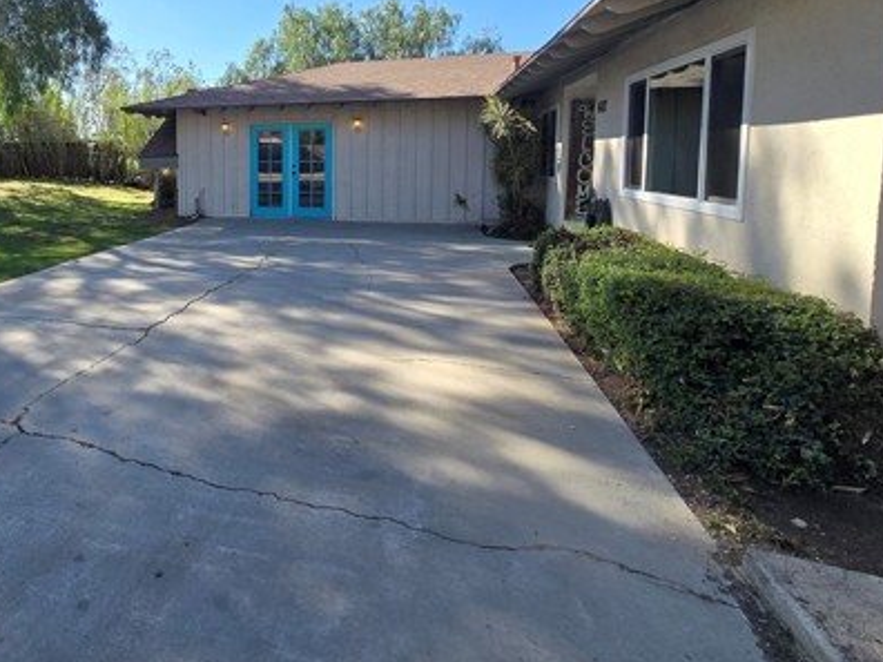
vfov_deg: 61.4
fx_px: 536
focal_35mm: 21
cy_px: 205
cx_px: 219
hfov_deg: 73.3
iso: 50
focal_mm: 2.2
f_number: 2.2
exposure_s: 1/1307
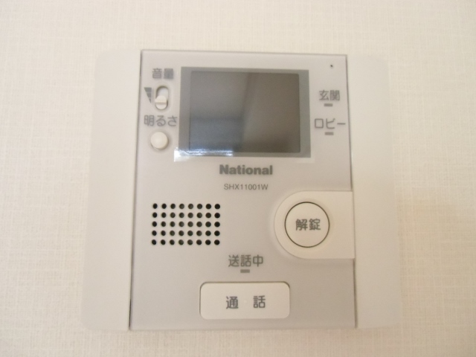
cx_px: 238
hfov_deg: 71.6
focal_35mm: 24
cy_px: 178
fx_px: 330
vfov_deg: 56.8
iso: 800
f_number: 3
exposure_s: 1/60
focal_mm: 4.24
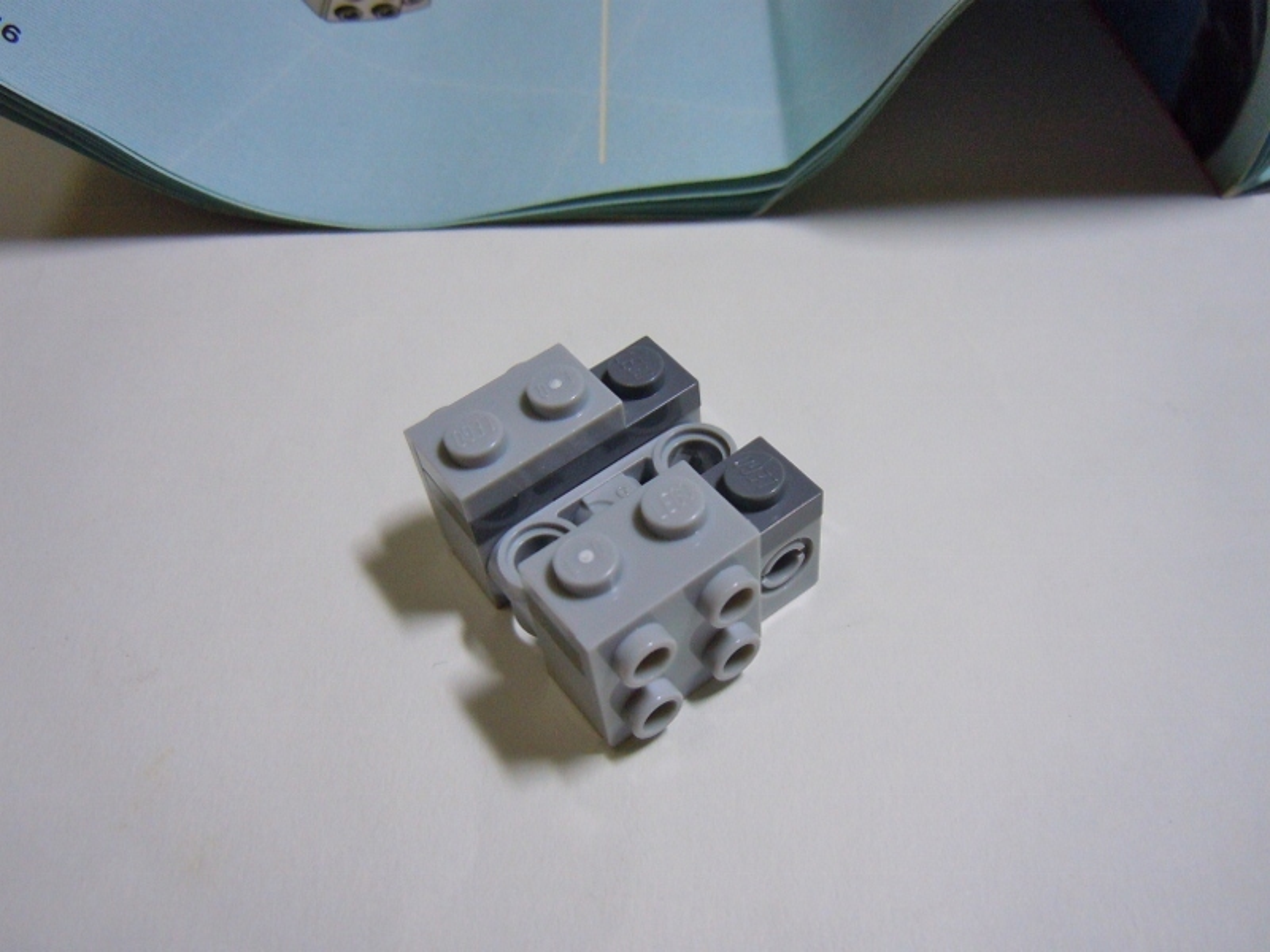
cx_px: 635
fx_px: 1101
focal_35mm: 30
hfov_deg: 60.0
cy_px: 476
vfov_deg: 46.8
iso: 400
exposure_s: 1/60
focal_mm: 5.4
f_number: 3.5
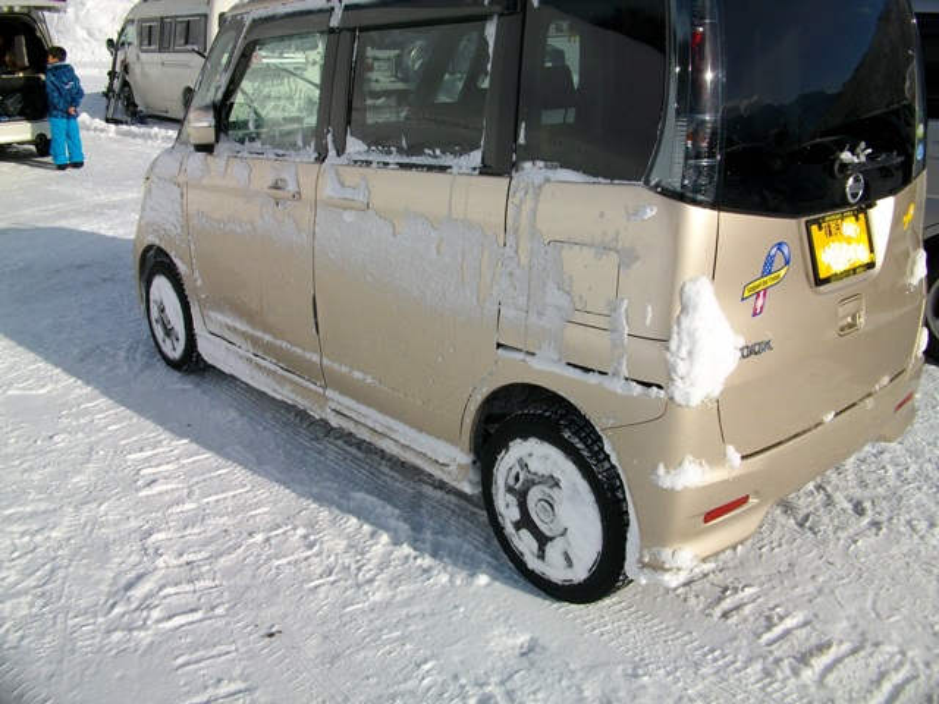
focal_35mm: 32
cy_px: 352
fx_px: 868
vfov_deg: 44.2
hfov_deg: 56.8
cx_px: 470
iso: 80
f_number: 5.5
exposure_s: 1/651
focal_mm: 5.7
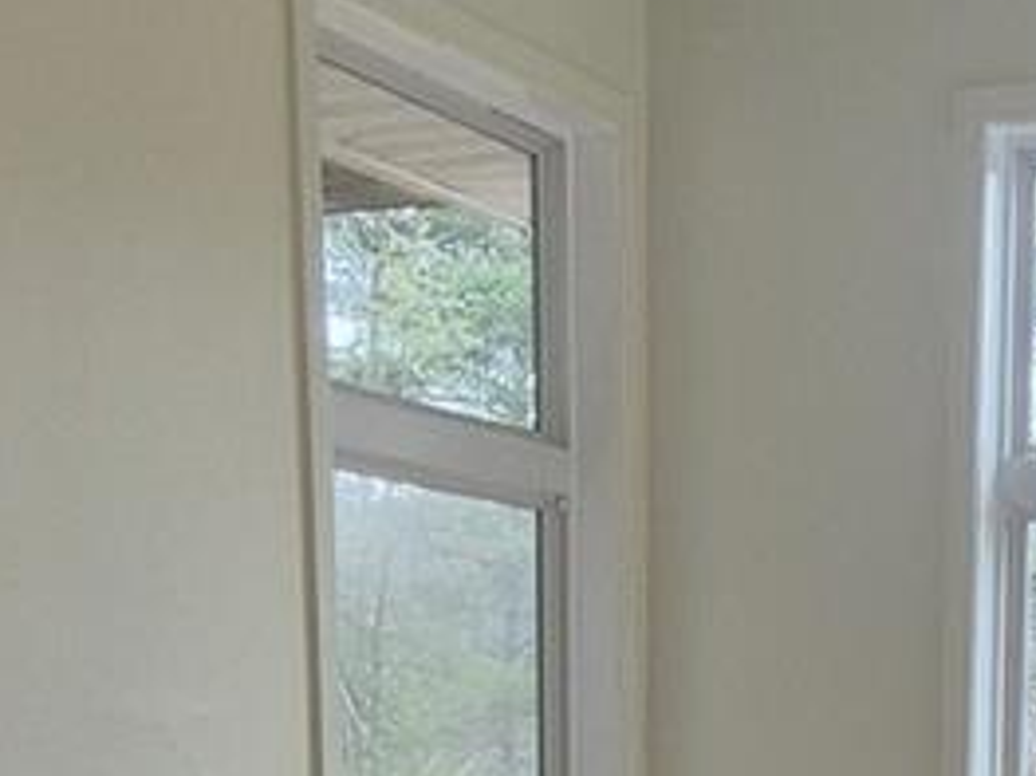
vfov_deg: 17.3
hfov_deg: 24.2
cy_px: 1194
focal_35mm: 76
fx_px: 2274
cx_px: 1091
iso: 64
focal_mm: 1.74
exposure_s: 1/120
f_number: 2.2
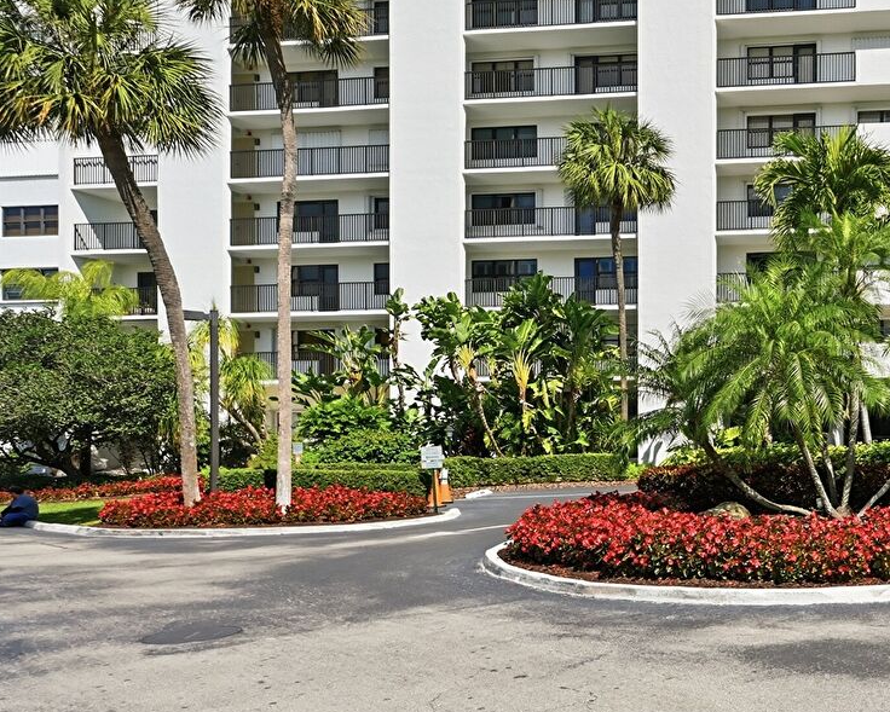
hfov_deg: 44.6
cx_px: 942
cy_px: 415
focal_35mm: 32
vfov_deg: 45.6
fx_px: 844
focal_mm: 15.5
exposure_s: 1/8000
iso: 800
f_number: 8
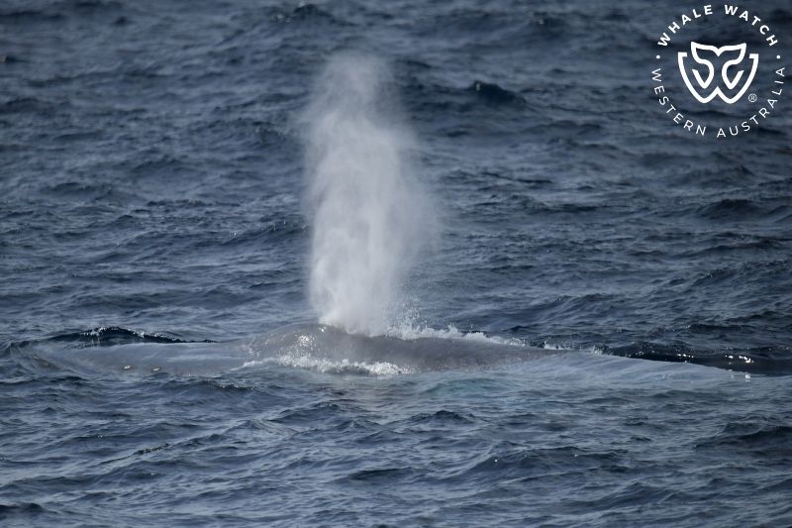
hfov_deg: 3.4
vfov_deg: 2.3
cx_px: 396
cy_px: 264
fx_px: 13196
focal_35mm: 600
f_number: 6.3
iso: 1000
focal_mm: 600
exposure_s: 1/8000
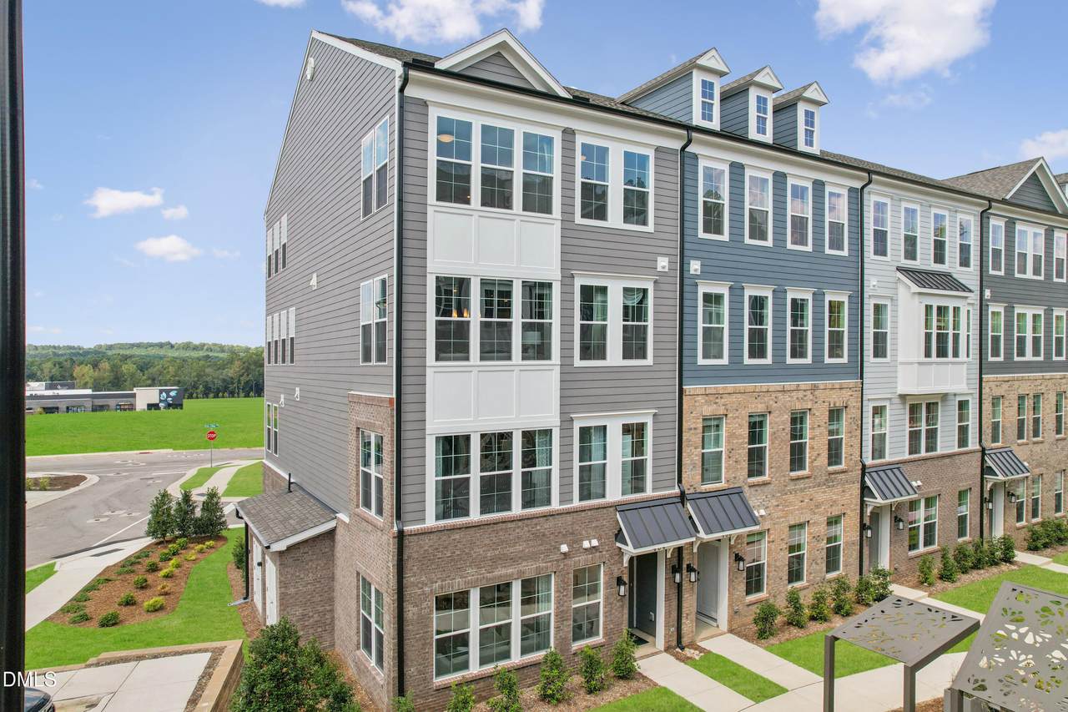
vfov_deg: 57.2
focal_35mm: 22
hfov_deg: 78.6
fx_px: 653
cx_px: 534
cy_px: 356
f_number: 2.8
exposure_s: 1/120
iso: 150
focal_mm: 8.4
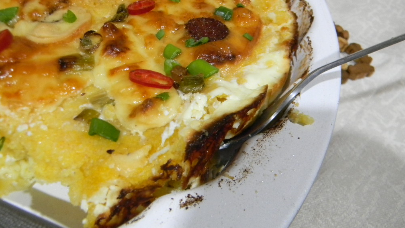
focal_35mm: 31
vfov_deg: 37.6
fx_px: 333
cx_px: 201
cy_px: 86
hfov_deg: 62.6
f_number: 3.5
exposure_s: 1/16.3
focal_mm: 5
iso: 400
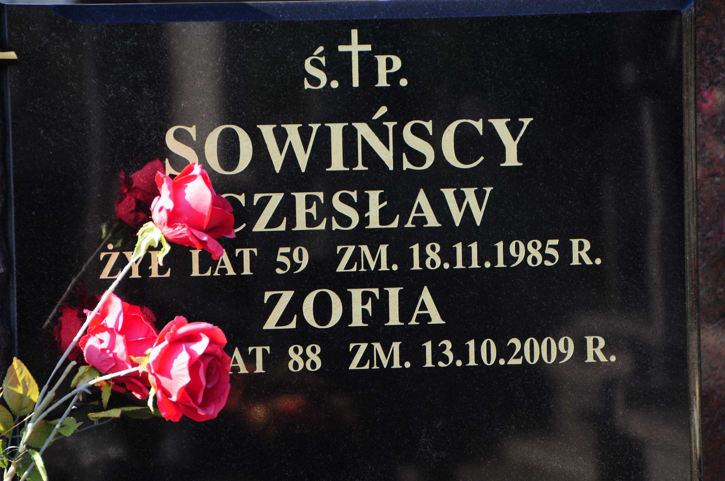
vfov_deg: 6.1
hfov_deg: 9.2
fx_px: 4526
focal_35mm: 225
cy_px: 240
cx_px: 362
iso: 320
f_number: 7.1
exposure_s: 1/250
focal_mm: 150
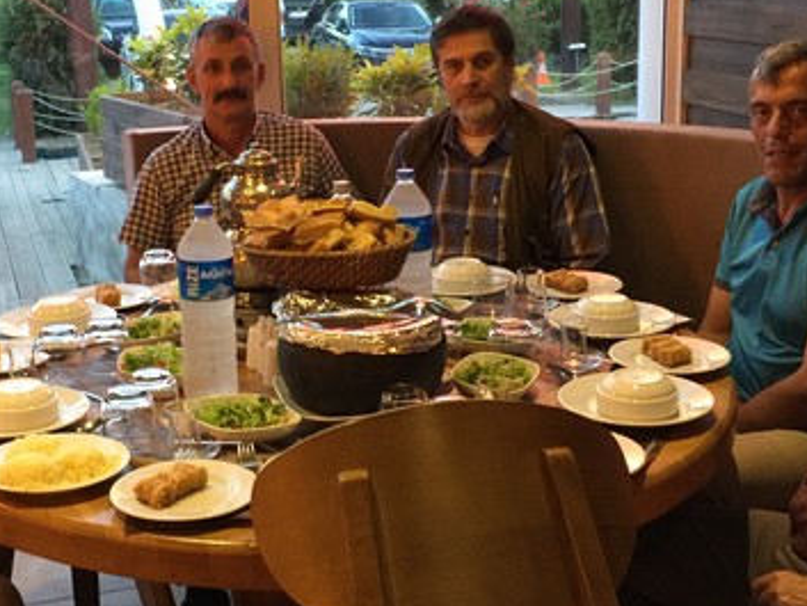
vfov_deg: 26.5
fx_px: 1283
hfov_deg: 34.8
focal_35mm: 55
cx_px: 338
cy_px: 252
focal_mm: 4.15
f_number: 2.2
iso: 100
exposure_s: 1/10
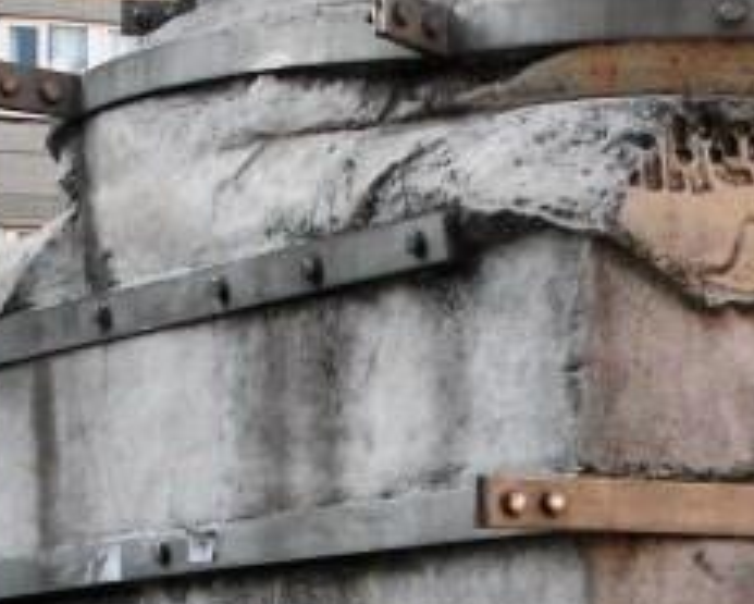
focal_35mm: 182
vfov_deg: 8.4
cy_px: 806
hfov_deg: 10.5
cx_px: 839
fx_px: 4063
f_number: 4.9
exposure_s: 1/750
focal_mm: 9.1
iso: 200
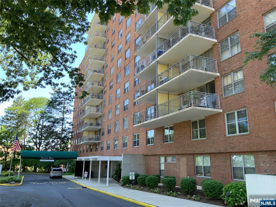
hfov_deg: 61.7
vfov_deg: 48.2
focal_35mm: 29
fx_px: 231
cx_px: 138
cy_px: 104
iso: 16
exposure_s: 1/123
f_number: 1.8
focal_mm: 3
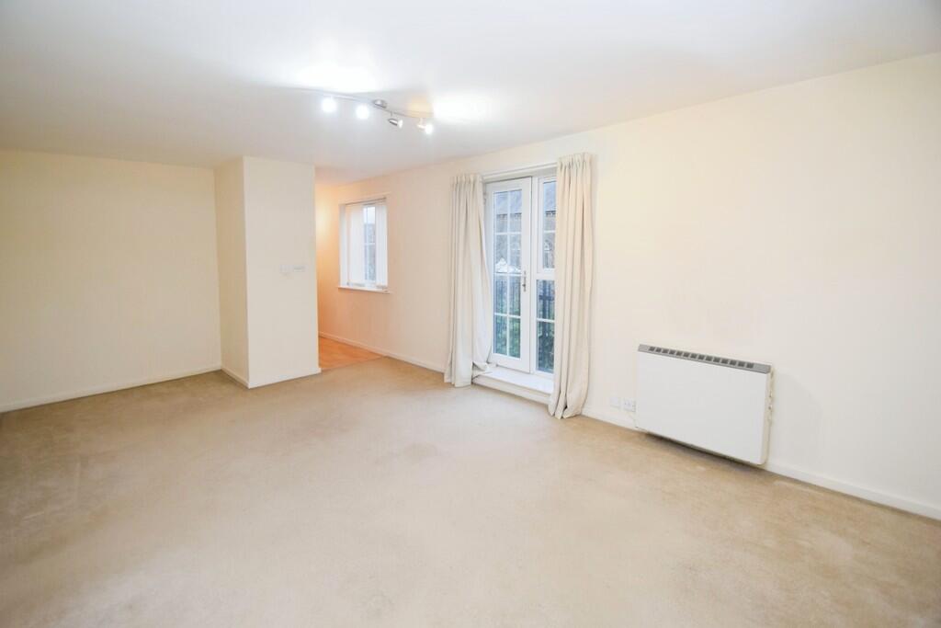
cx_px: 470
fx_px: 392
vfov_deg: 77.3
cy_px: 314
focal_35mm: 15
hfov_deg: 100.4
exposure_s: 1/80
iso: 800
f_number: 4.5
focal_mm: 10
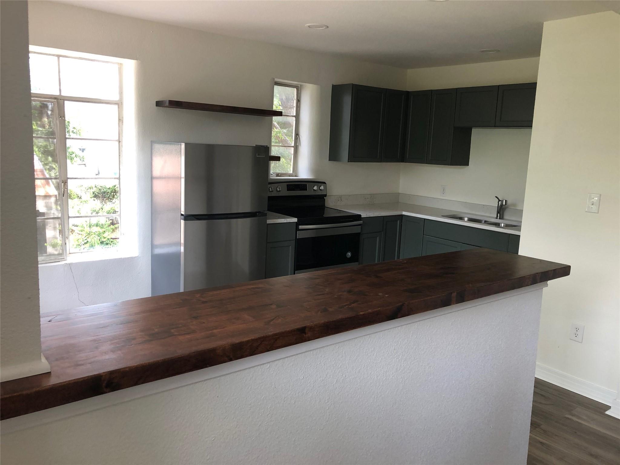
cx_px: 310
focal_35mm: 28
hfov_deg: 63.4
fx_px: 502
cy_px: 232
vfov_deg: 49.7
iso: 25
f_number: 1.8
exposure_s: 1/40
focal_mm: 3.99
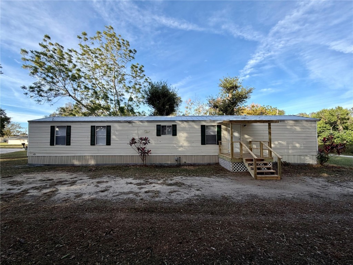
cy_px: 132
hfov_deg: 102.1
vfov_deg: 85.7
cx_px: 176
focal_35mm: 14
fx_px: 143
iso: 40
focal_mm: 2.22
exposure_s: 1/590
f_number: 2.2
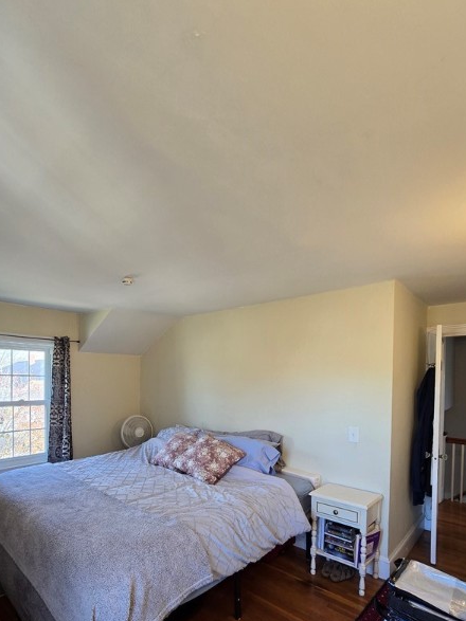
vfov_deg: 89.3
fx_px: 305
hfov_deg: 74.1
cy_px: 387
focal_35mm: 17
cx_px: 193
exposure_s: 1/60
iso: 160
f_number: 2.2
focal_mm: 2.2
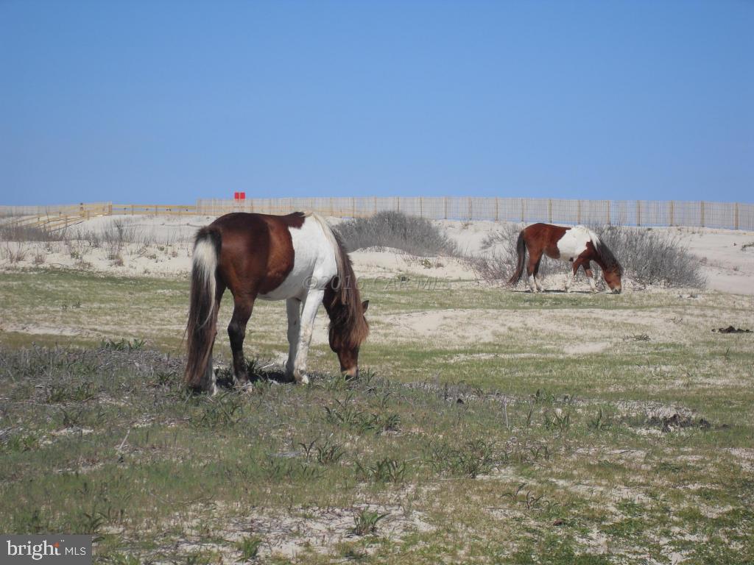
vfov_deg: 14.0
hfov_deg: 18.5
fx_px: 2309
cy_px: 282
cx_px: 377
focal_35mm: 106
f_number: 5.2
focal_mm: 18.1
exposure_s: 1/750
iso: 80
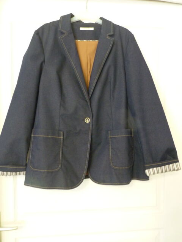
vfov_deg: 65.3
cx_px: 91
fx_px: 189
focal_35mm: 27
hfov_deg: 51.4
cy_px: 121
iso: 400
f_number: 3.2
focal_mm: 4.8
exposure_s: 1/3.2
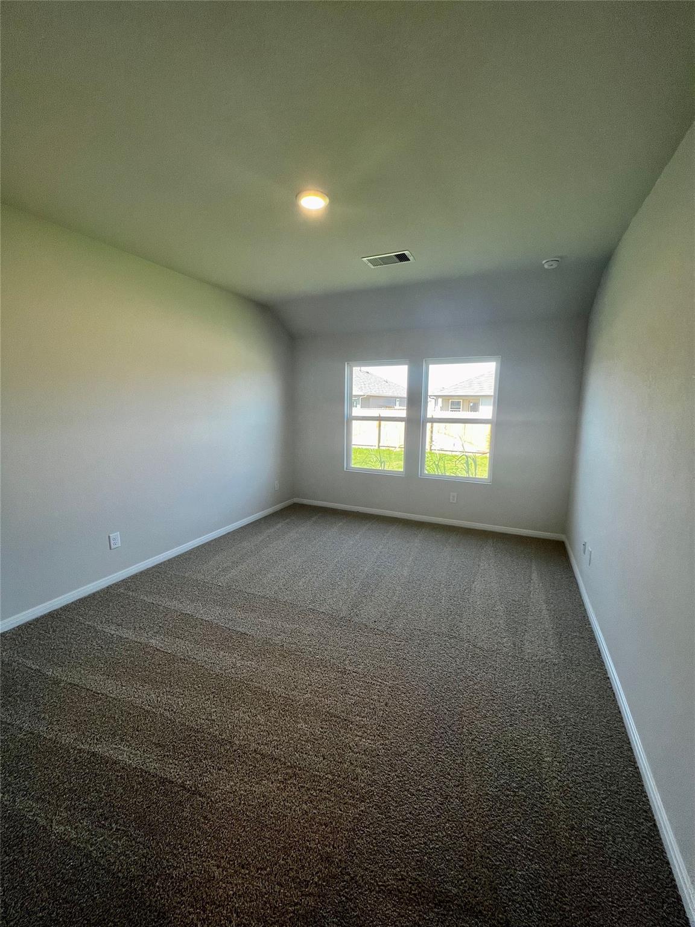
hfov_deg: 89.9
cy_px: 464
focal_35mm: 13
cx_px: 348
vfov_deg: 106.2
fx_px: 348
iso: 64
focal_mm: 1.57
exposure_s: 1/120
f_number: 1.8
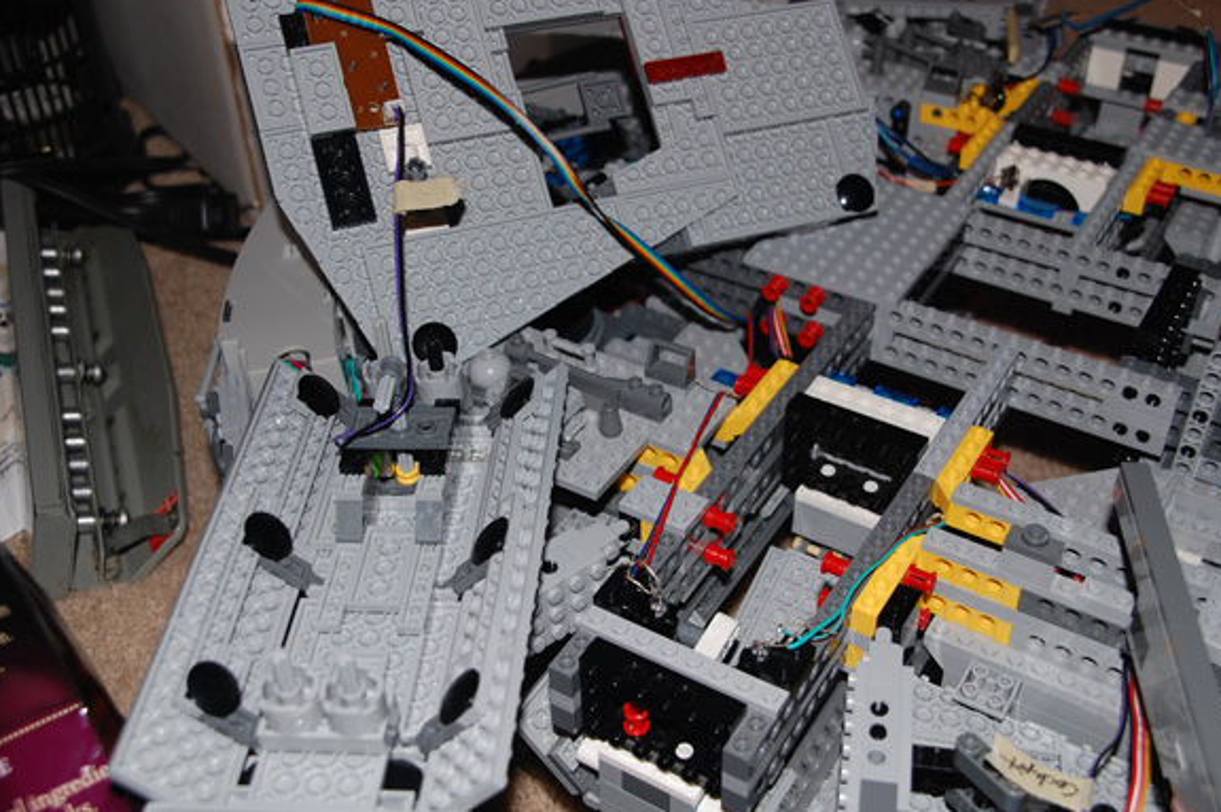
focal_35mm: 47
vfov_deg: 28.6
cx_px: 615
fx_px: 1593
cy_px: 394
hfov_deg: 41.9
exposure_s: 1/125
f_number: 5.6
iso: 200
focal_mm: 30
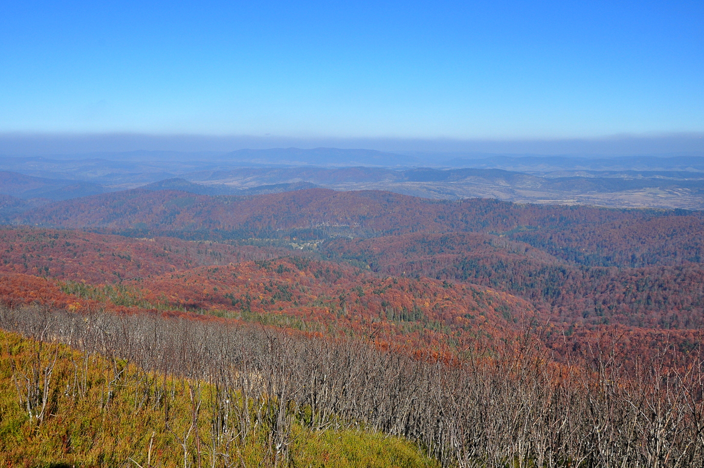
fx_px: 664
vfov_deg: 38.8
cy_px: 231
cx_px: 347
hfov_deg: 55.8
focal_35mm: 34
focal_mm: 22
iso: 400
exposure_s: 1/500
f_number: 11
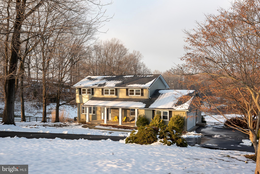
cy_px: 87
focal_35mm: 35
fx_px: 253
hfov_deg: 54.4
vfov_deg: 37.9
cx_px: 130
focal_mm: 35
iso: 320
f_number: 11
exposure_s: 1/160
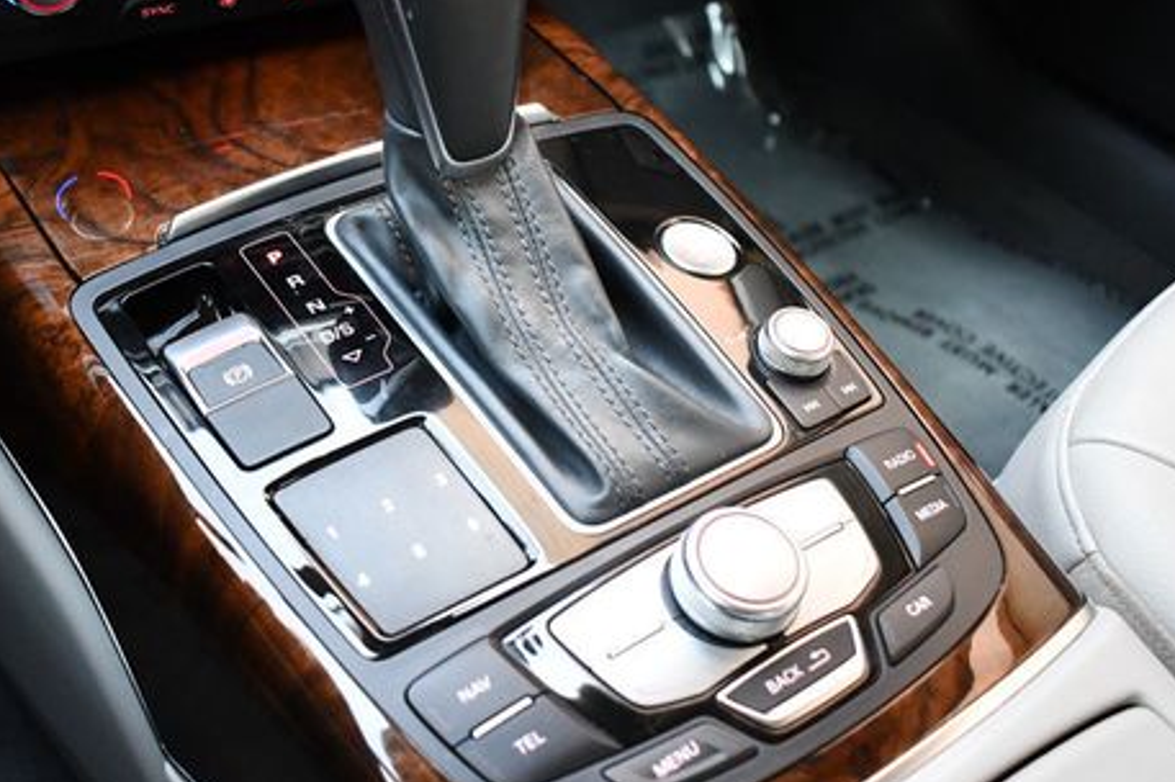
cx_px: 530
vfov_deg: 31.8
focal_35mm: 42
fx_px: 1370
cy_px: 358
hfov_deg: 46.4
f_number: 3.5
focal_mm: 20
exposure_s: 1/125
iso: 2000
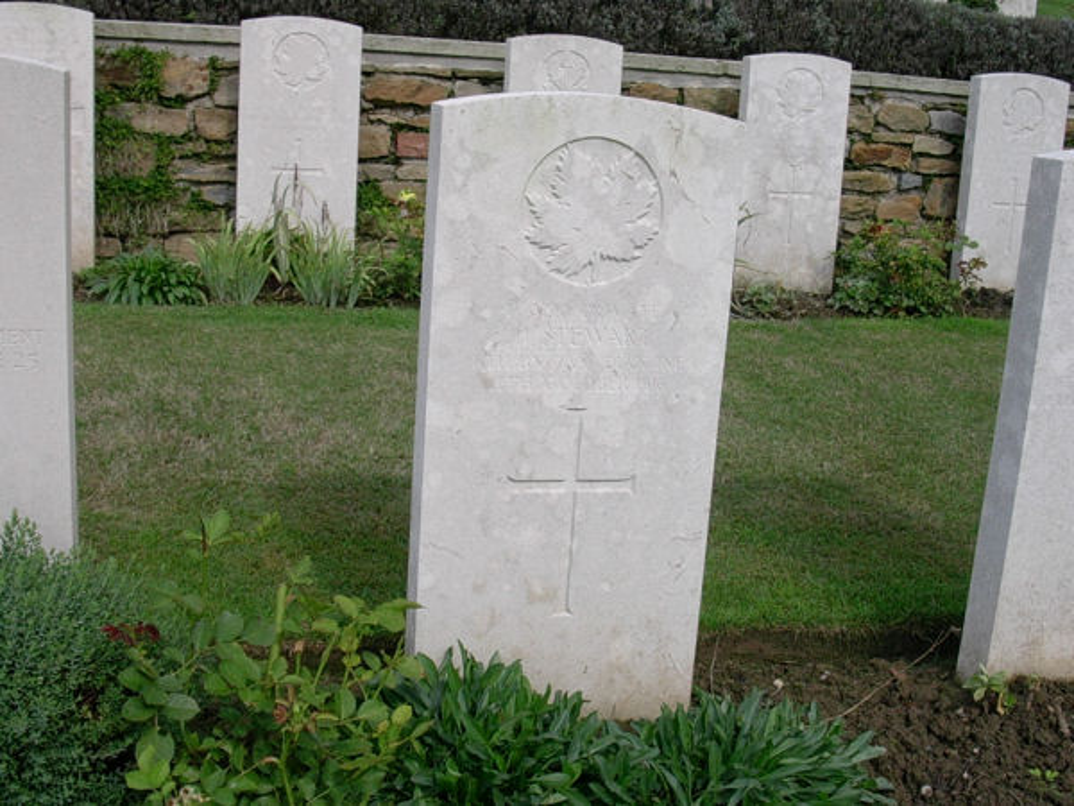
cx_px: 537
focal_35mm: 45
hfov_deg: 42.1
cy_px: 403
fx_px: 1396
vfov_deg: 32.2
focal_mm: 6.7
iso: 70
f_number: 5.8
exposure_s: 1/342
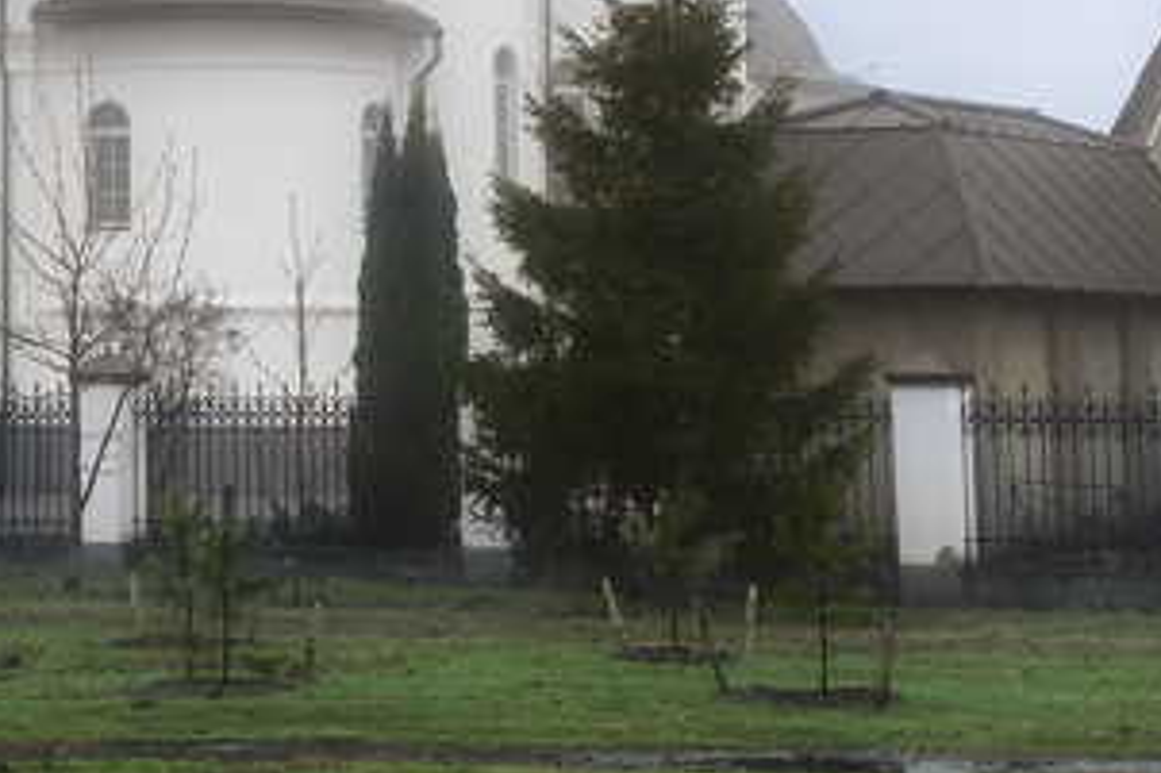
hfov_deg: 15.6
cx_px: 146
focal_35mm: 130
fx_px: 4190
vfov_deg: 10.3
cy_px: -302
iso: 50
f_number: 2.8
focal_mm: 28
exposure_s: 1/800
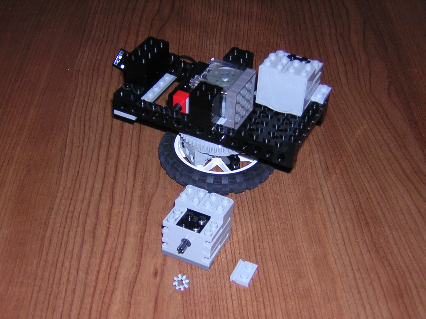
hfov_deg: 33.2
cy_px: 160
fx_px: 714
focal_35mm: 58
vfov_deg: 25.2
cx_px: 213
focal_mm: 7.6
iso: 100
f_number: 3.3
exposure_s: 1/60.1
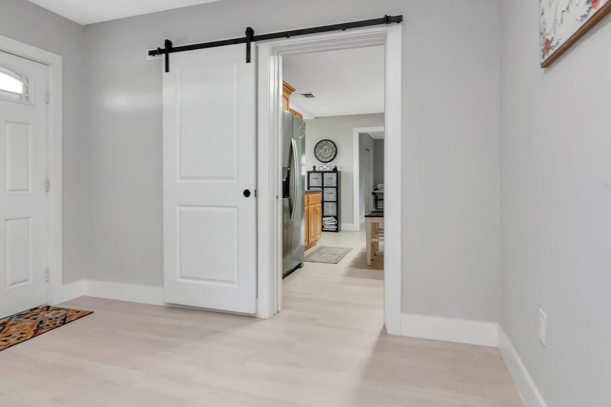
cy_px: 186
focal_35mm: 21
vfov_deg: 59.4
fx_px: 356
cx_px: 286
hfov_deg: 81.1
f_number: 7.1
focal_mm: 12
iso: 800
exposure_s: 1/20
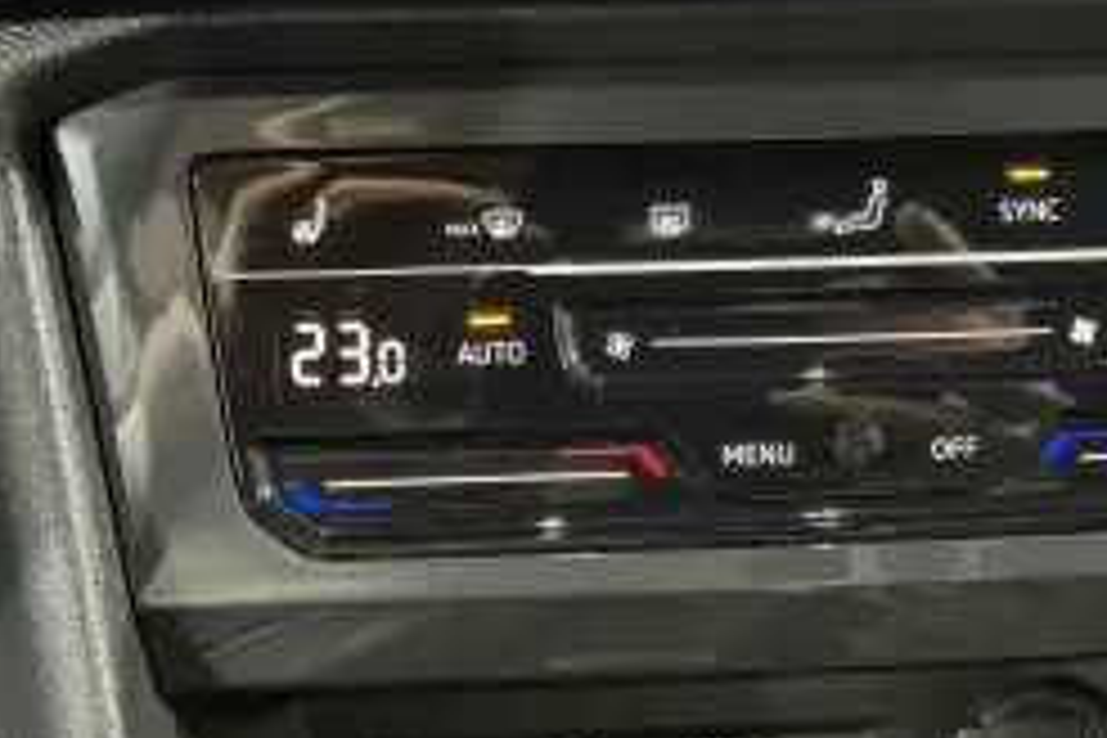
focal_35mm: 73
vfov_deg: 18.7
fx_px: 2245
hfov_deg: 27.5
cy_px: 400
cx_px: 770
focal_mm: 6.76
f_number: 1.78
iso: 640
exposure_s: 1/20
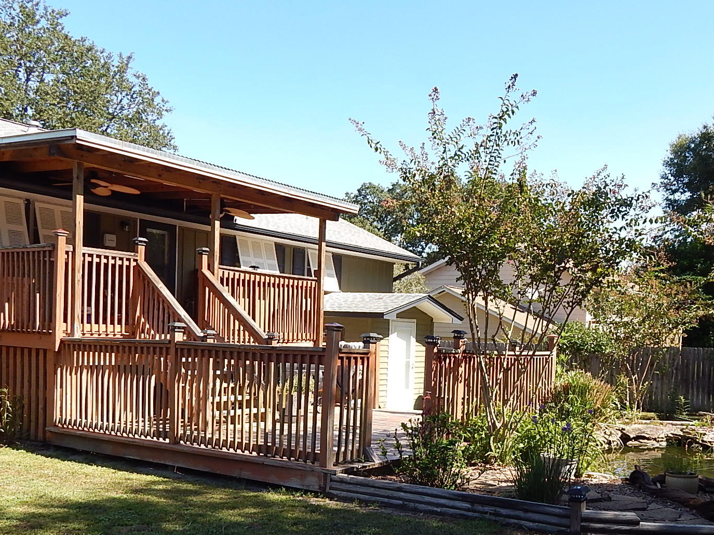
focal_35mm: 38
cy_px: 367
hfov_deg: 48.5
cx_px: 450
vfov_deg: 37.2
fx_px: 784
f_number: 3
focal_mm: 4
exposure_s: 1/640
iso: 125
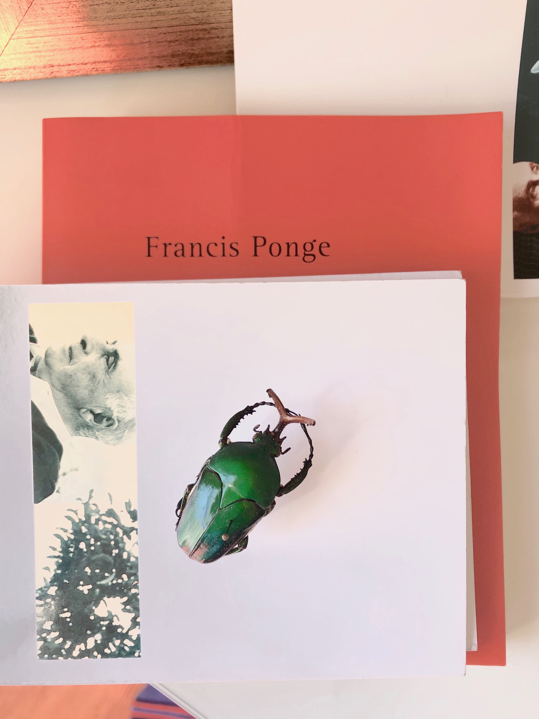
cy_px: 360
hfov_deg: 49.7
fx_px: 581
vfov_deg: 63.4
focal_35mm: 28
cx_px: 270
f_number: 1.8
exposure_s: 1/120
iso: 32
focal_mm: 3.99
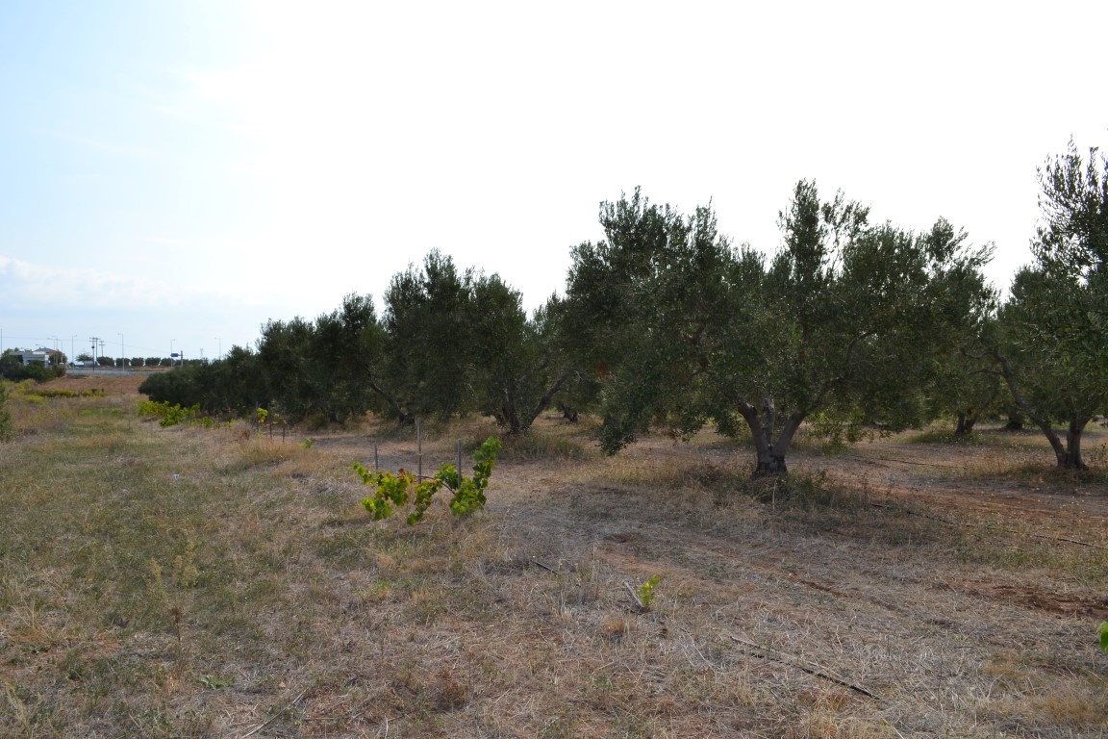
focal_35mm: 27
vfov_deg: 47.9
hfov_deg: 67.4
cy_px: 370
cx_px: 554
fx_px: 831
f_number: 9
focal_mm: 18
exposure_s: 1/200
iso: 100
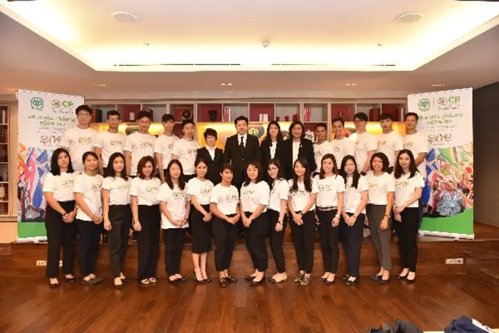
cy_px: 166
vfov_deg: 53.1
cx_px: 250
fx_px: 333
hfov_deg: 73.7
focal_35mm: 24
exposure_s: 1/125
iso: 1600
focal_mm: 24
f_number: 3.5
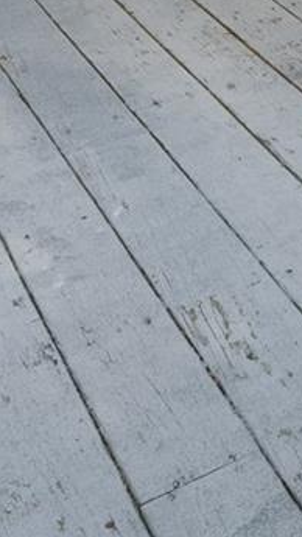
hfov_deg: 9.9
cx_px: 945
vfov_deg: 18.1
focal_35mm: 87
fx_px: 1239
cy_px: -491
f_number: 9
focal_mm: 14
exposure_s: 1/30
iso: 400
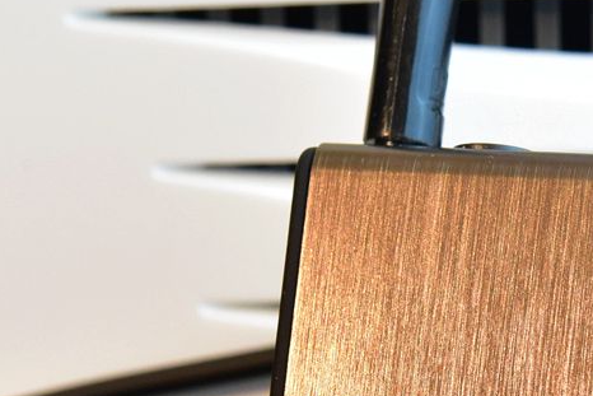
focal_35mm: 206
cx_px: 443
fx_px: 3394
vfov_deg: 6.7
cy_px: 399
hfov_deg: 10.0
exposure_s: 1/80
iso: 5000
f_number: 11
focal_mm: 60
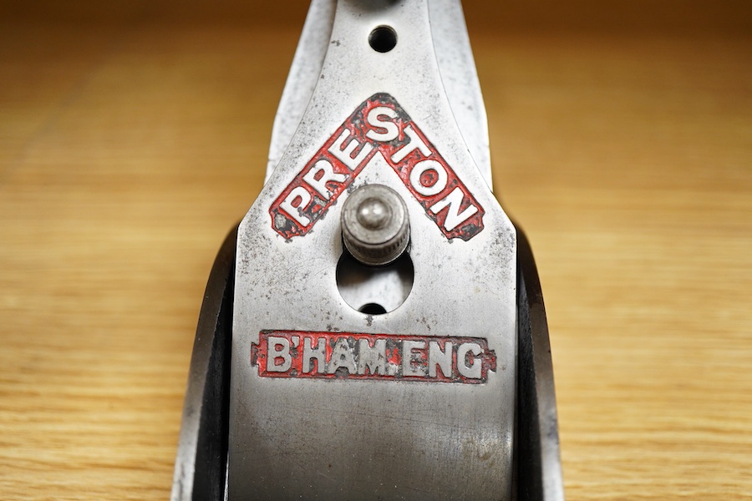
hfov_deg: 43.6
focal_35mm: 45
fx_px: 940
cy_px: 250
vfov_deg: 29.9
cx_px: 376
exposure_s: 1/125
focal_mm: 30
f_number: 3.5
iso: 1250
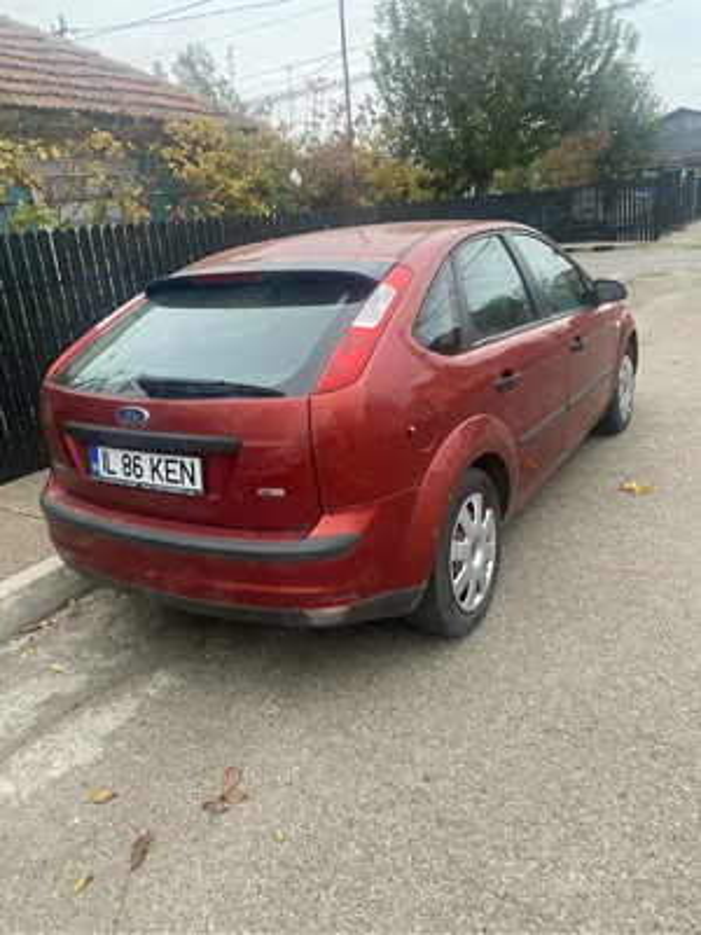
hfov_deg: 53.1
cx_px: 350
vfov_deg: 67.3
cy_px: 468
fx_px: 702
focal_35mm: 26
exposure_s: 1/60
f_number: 1.8
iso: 160
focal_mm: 4.25
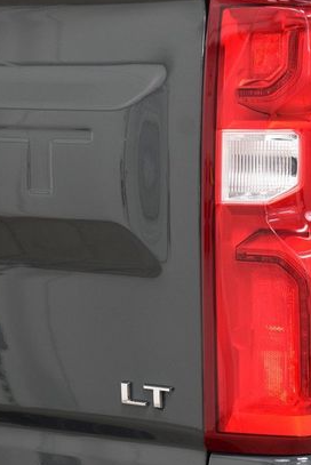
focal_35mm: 165
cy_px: 229
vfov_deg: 12.4
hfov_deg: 8.3
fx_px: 2134
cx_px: 277
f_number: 5.6
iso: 1600
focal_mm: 70
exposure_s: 1/30
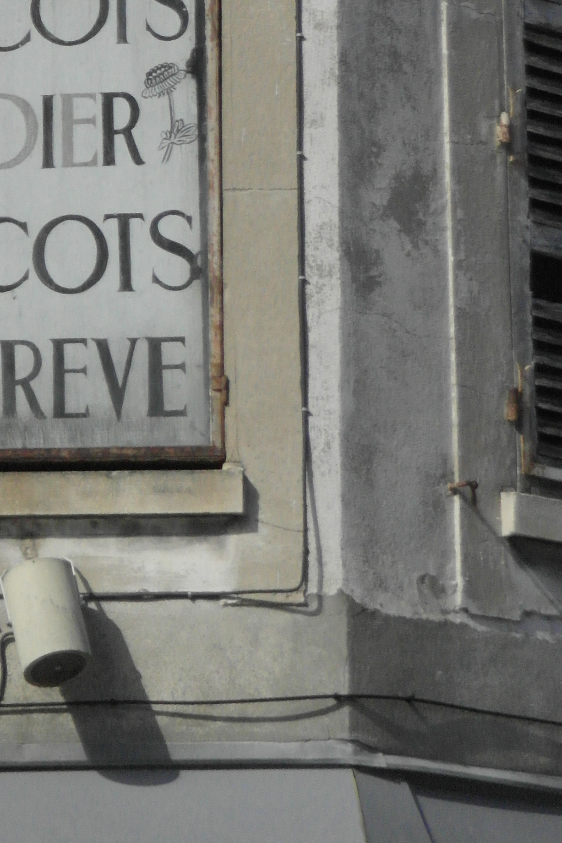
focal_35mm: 217
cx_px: 47
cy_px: -76
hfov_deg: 6.3
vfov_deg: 9.4
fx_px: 5082
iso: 1600
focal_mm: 48
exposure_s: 1/4000
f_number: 5.6
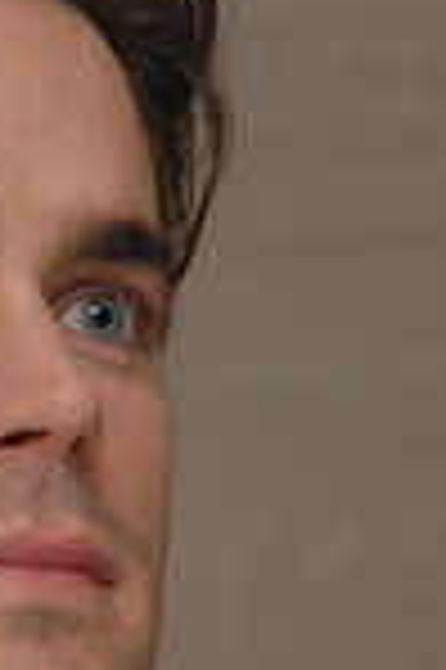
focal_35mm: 542
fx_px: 10101
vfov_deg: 3.8
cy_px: 508
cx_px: -81
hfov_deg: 2.5
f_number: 14
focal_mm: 135
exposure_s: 1/160
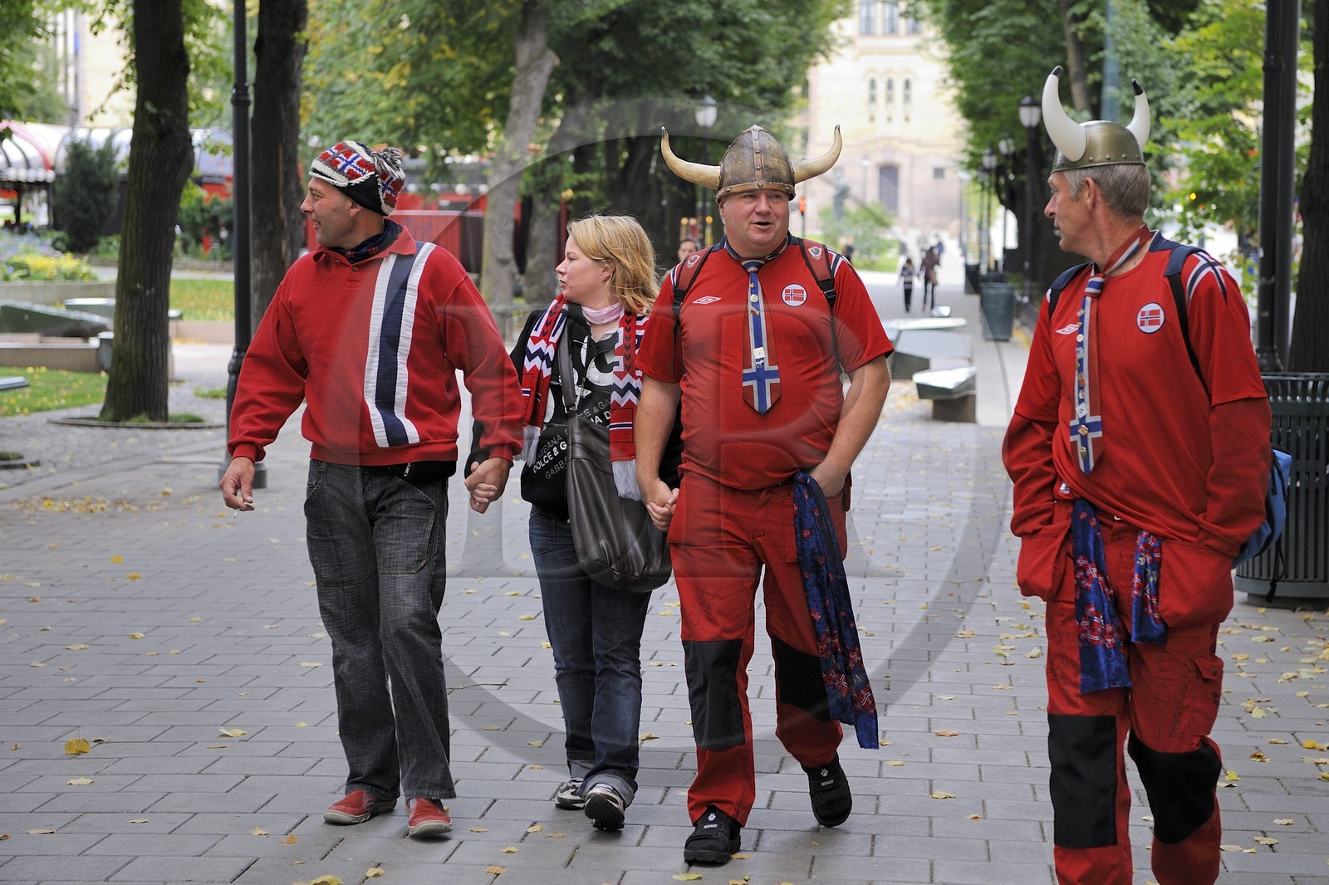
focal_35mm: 70
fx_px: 2583
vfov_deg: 19.4
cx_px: 664
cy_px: 442
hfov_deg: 28.8
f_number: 4
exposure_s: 1/125
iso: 800
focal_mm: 70
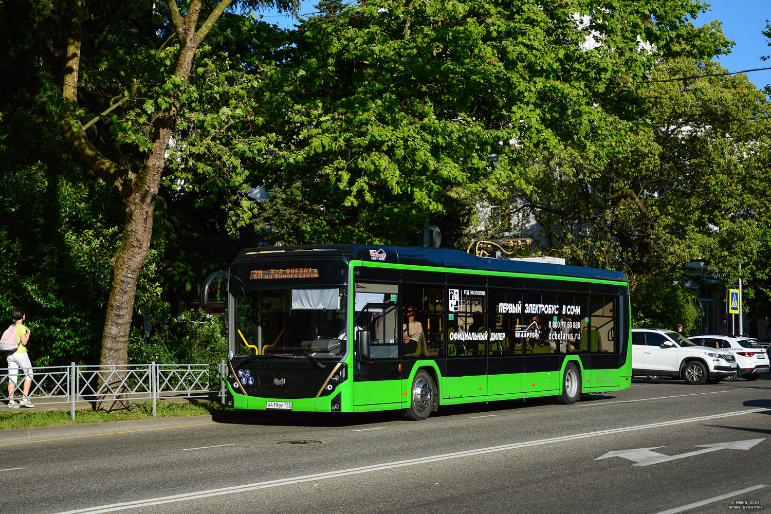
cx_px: 386
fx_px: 1349
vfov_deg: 21.6
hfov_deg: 31.9
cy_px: 257
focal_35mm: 63
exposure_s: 1/1000
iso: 200
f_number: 5.6
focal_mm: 42
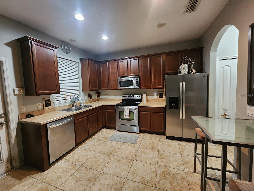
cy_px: 96
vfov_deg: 89.9
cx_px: 127
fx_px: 95
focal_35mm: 13
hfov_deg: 106.2
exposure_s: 1/30
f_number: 2.2
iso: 640
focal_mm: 2.2
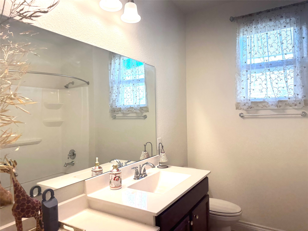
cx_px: 154
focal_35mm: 24
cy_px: 116
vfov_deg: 56.8
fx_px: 214
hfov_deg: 71.6
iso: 100
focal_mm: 6.86
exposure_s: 1/165
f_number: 1.78
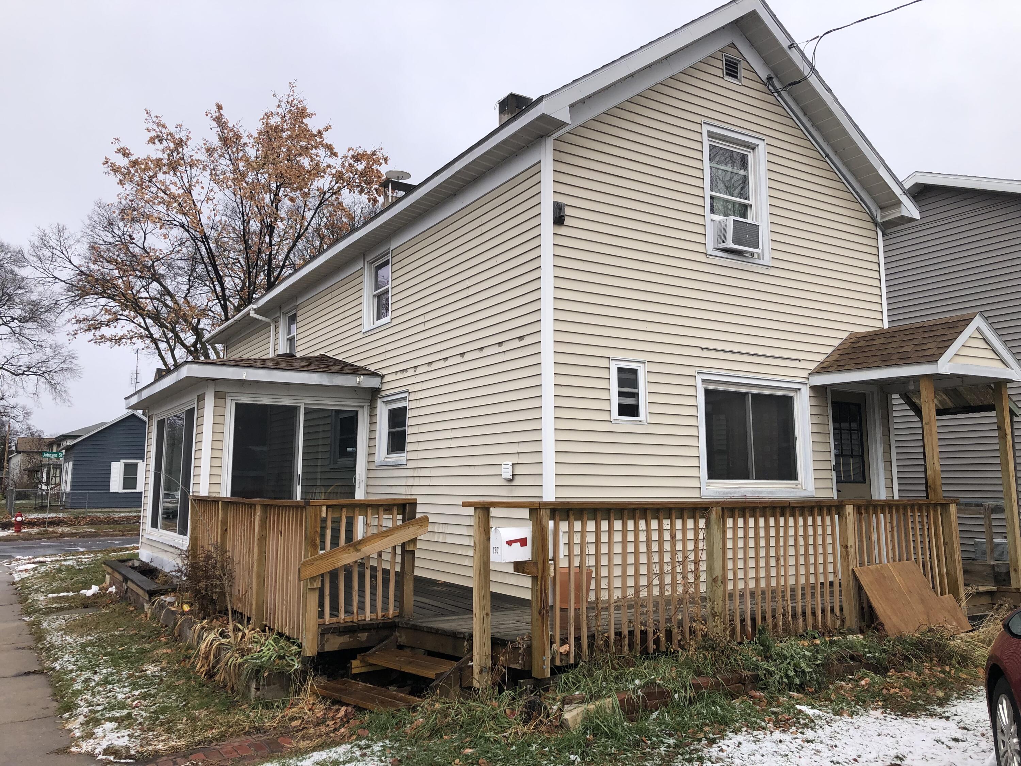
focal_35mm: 28
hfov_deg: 63.4
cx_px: 510
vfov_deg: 49.7
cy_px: 383
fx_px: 826
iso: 20
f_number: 1.8
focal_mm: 3.99
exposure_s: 1/823
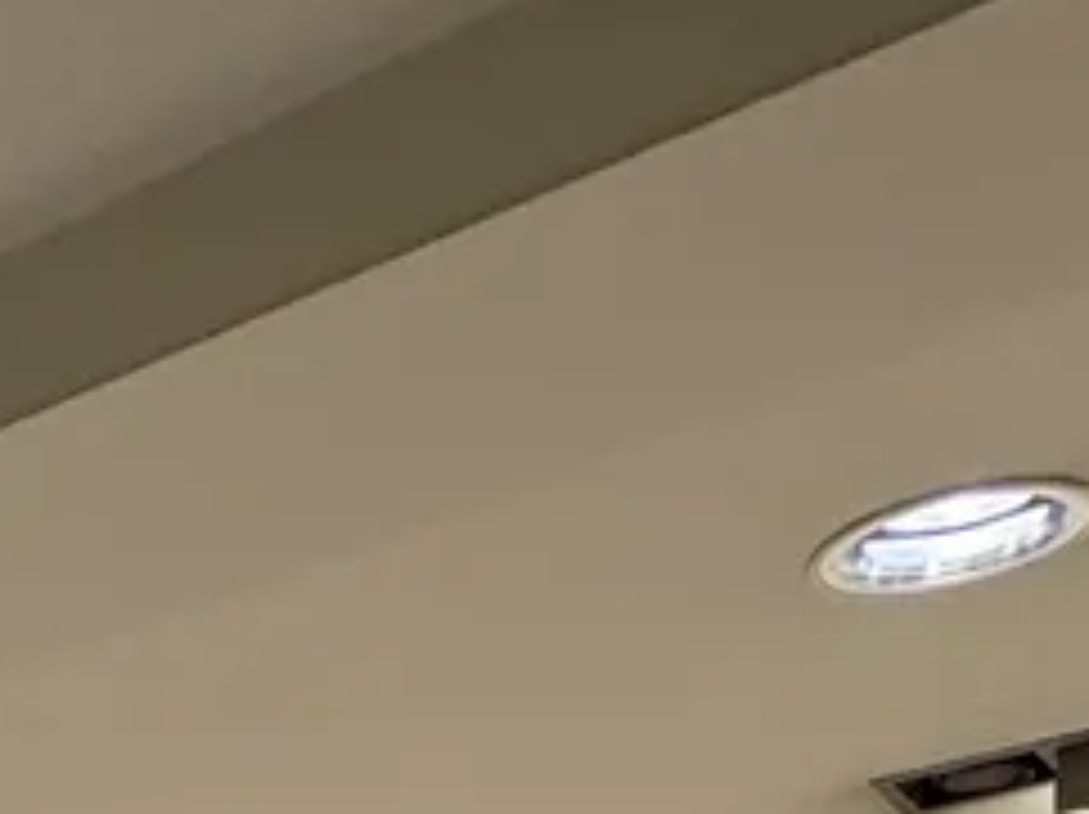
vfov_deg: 11.8
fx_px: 2546
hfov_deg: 18.9
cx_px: -842
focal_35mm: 81
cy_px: 2303
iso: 50
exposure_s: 1/100
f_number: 2.2
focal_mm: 2.22
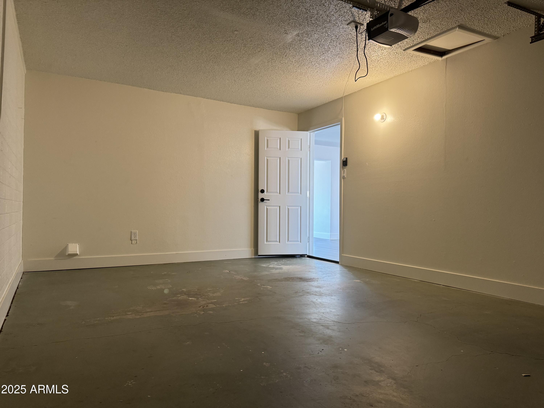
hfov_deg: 71.6
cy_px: 204
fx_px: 377
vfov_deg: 56.8
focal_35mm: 24
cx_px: 272
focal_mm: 6.76
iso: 250
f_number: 1.78
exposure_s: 1/60
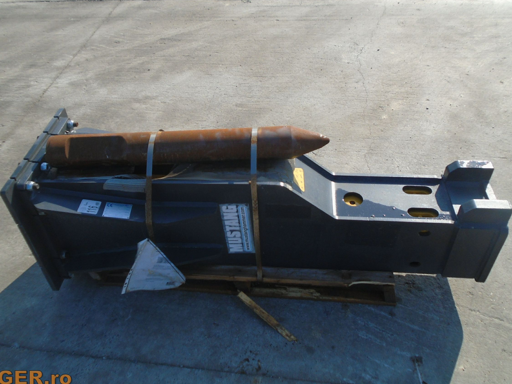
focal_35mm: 30
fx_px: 444
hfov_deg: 59.9
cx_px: 241
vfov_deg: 46.7
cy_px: 170
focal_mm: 4.6
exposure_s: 1/800
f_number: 3.2
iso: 100
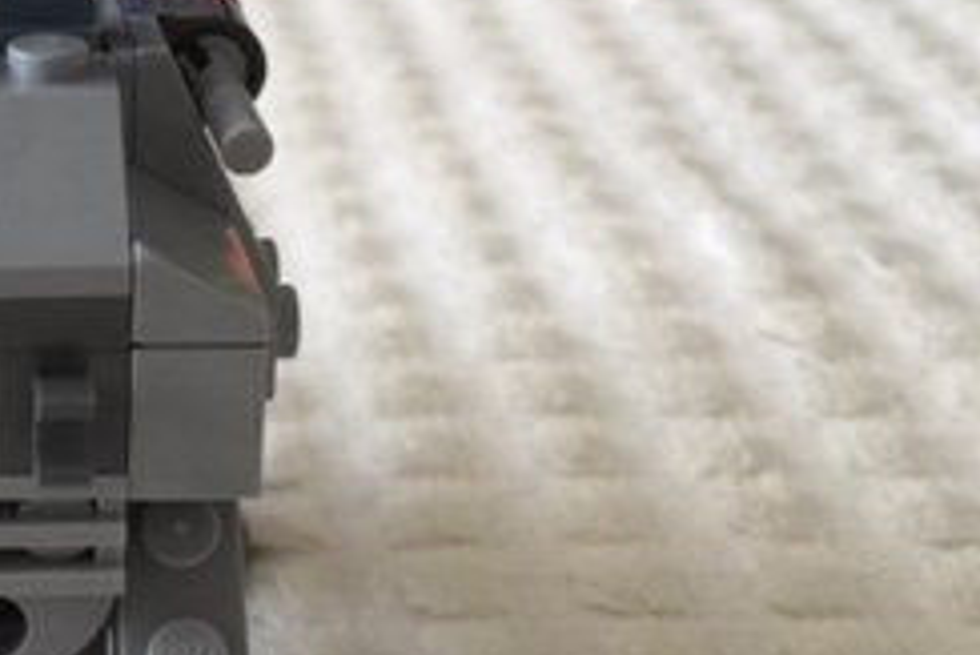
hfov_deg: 23.9
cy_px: 293
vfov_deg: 17.3
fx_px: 2152
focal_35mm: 79
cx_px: -108
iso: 40
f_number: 2.2
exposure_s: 1/30
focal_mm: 4.15
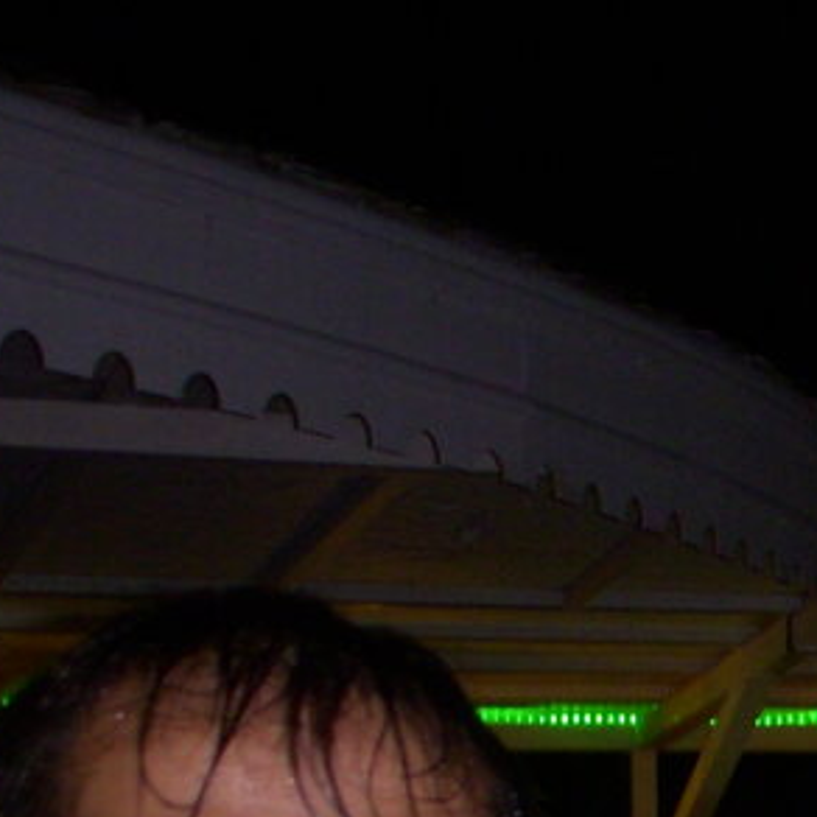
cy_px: 1164
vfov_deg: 12.2
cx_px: 1368
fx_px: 3685
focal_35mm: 138
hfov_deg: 11.9
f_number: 3.3
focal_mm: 6.3
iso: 100
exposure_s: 1/30
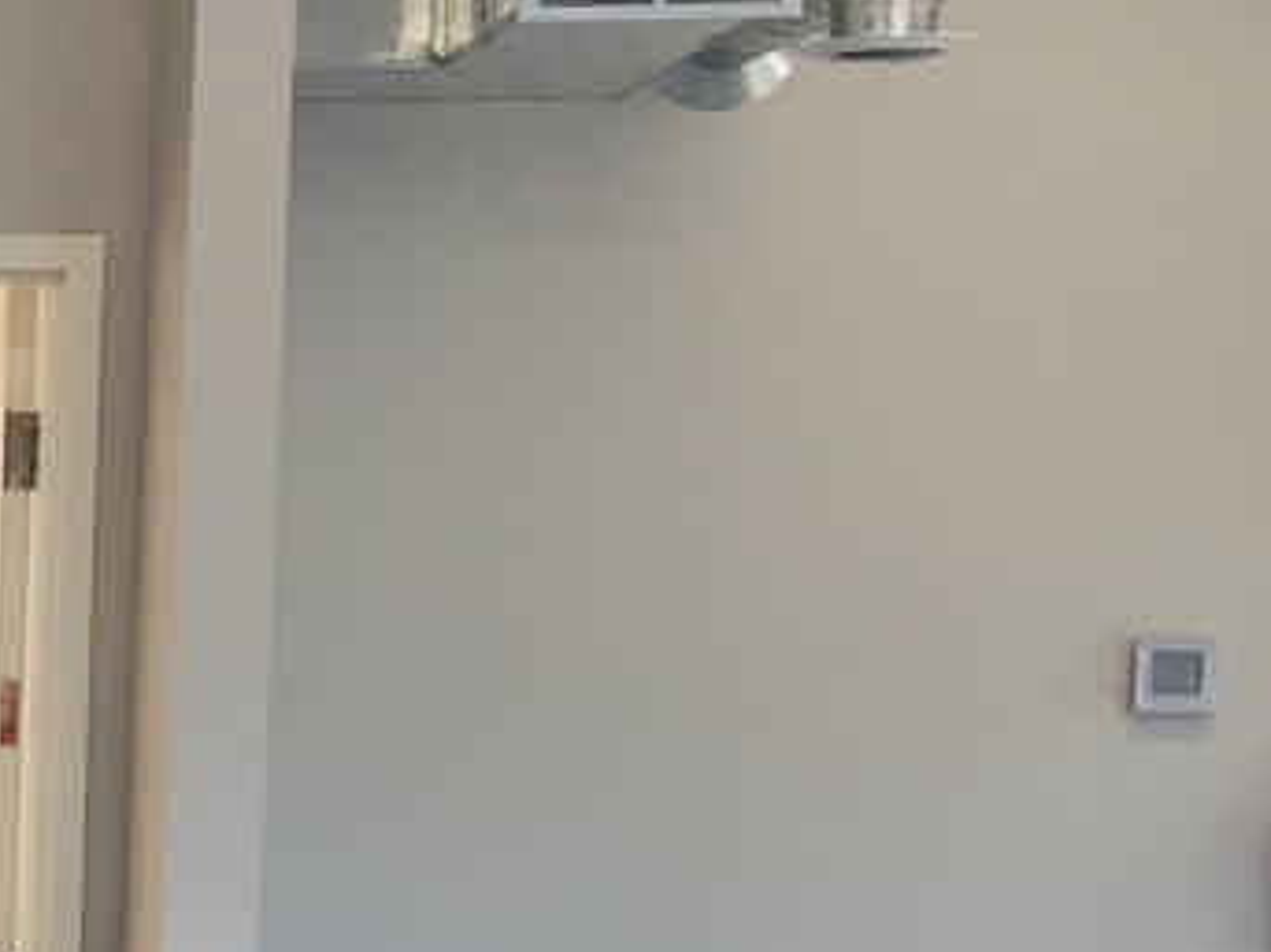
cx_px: -1334
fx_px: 5065
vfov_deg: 10.6
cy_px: 1045
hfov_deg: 12.5
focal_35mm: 138
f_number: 2.2
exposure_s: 1/120
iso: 50
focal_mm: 4.15
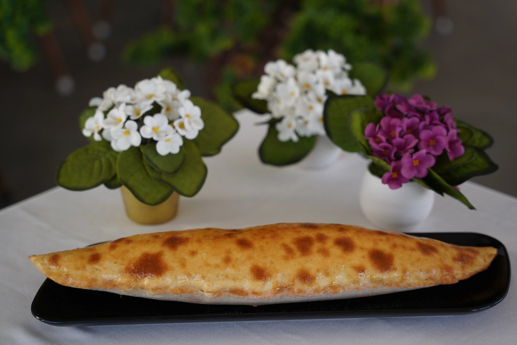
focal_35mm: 70
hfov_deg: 28.8
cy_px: 172
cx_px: 258
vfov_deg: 19.5
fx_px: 1005
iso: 250
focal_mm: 70
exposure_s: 1/400
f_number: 2.8
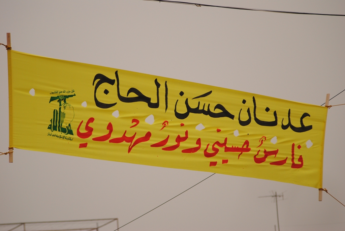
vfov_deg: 6.1
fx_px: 2158
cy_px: 116
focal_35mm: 225
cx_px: 172
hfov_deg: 9.1
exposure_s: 1/800
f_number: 4.5
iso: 200
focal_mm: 150
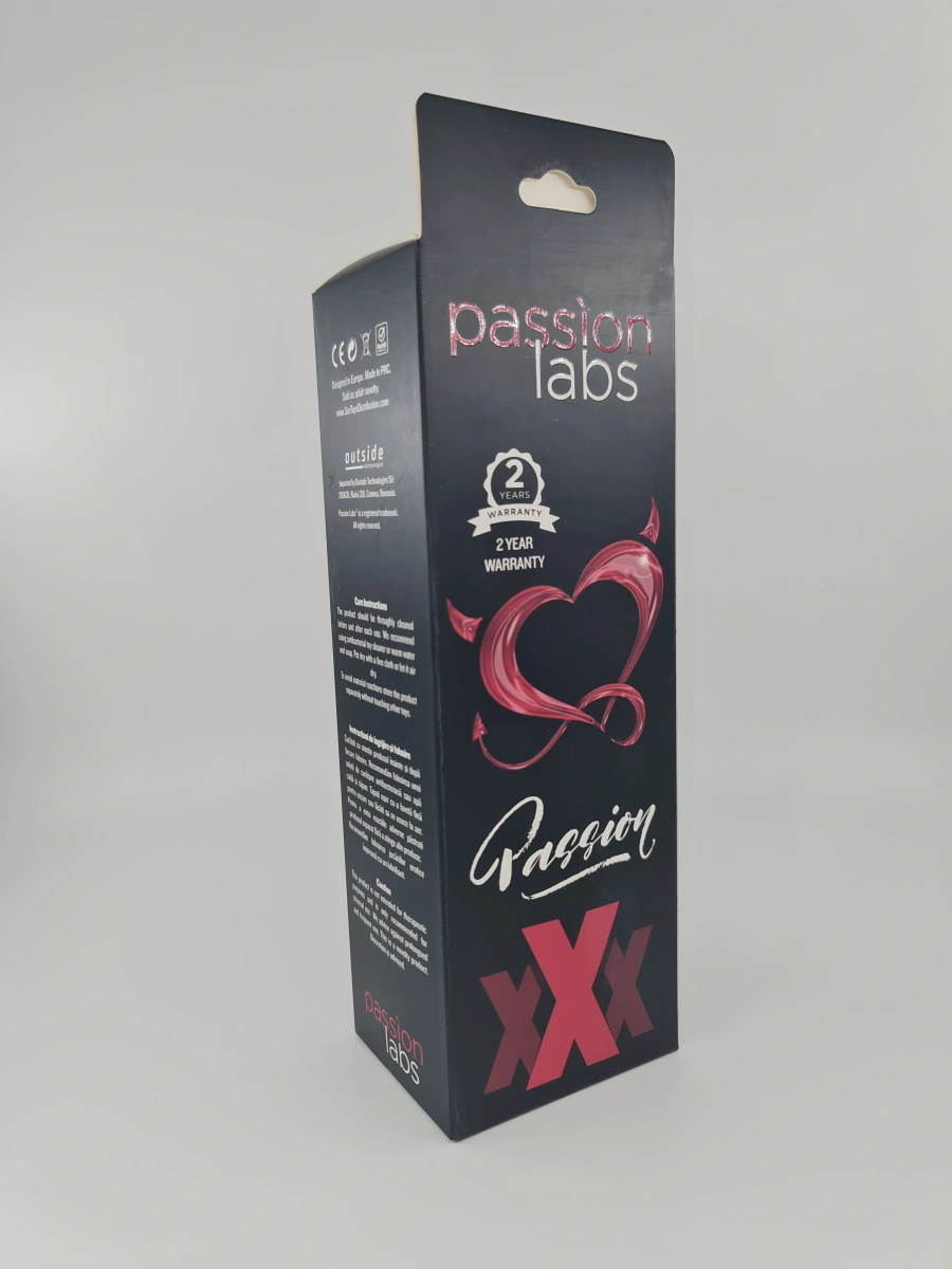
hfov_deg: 54.9
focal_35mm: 25
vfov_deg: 69.4
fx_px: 917
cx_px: 476
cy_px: 634
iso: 50
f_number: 1.8
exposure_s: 1/215
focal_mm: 7
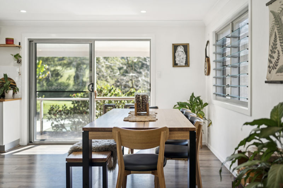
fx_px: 275
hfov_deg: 54.5
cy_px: 94
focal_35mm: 35
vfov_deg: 37.8
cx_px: 142
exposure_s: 1/100
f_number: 2
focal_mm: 35
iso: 200
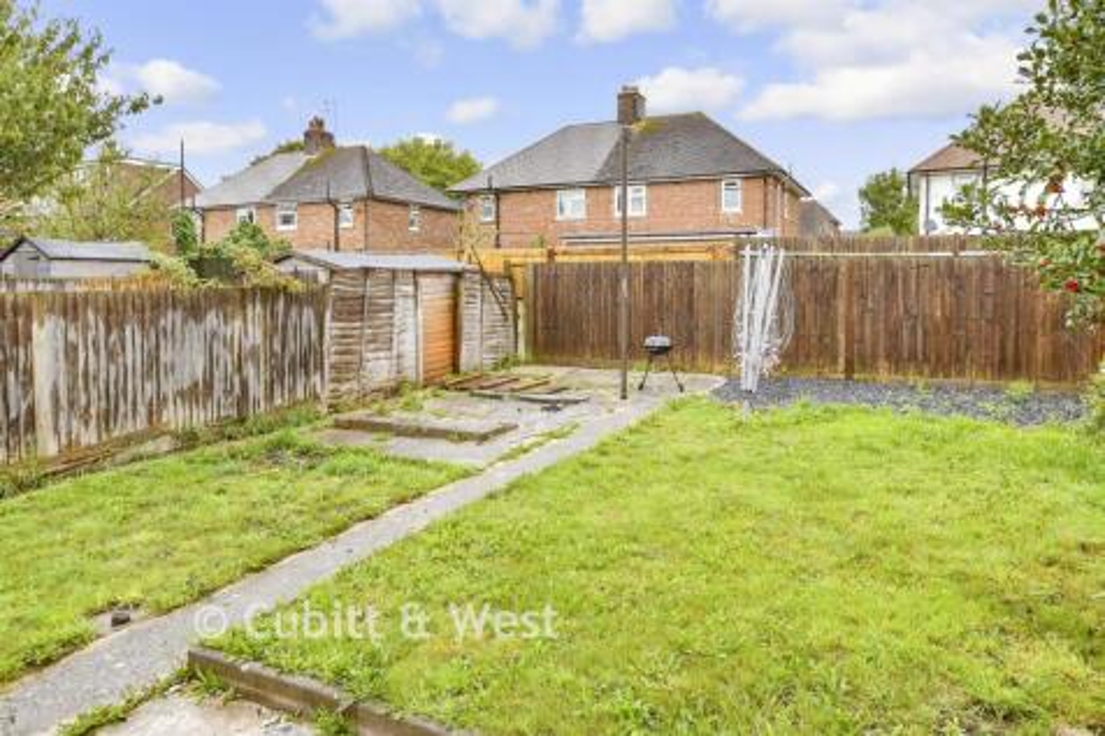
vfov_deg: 59.5
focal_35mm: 21
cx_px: 552
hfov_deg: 81.2
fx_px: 644
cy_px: 368
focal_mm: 14
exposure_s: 1/80
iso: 200
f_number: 8
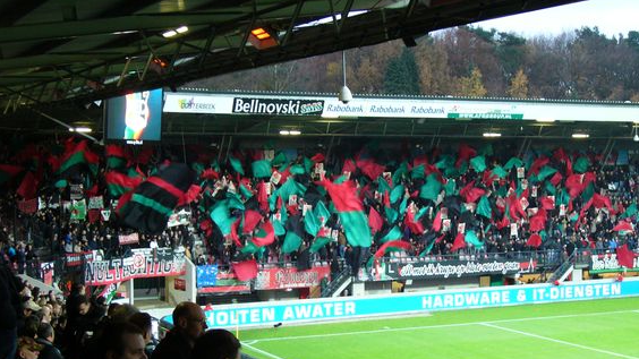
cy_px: 233
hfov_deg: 31.9
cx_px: 321
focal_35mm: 66
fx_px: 1118
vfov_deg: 18.2
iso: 200
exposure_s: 1/8
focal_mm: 10
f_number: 3.7
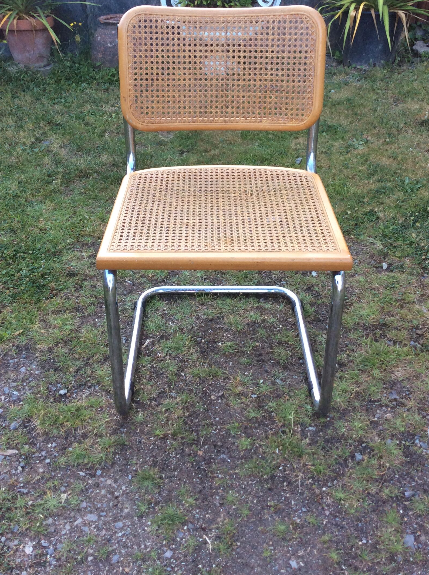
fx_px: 646
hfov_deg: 36.7
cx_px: 212
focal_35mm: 39
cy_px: 227
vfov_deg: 47.6
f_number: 2.4
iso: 50
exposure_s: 1/100
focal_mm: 3.3
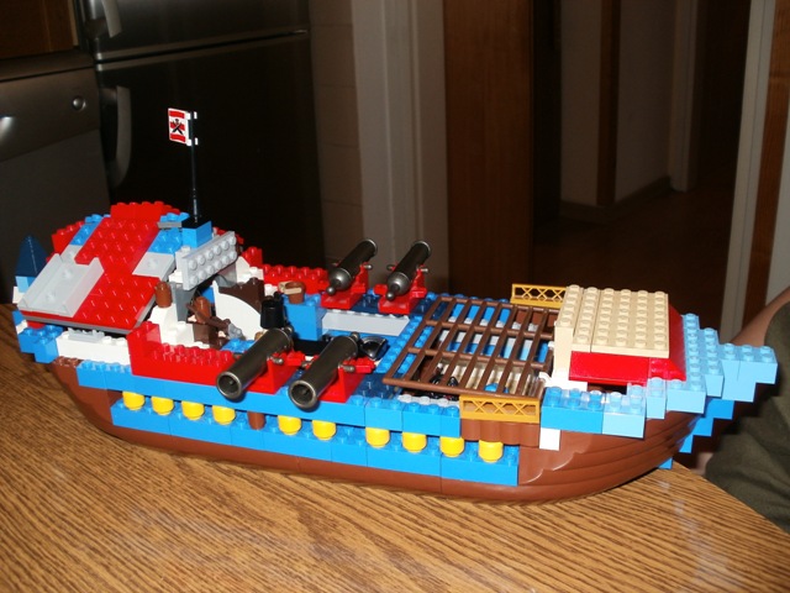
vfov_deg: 39.7
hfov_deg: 51.4
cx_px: 395
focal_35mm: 36
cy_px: 296
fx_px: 822
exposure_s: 1/30
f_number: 3.5
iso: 100
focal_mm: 6.3
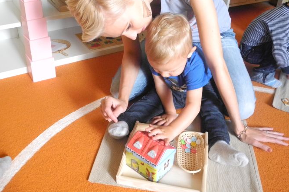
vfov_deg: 37.8
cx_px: 141
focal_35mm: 35
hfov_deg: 54.4
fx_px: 281
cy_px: 83
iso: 800
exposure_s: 1/42.4
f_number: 2.8
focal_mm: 6
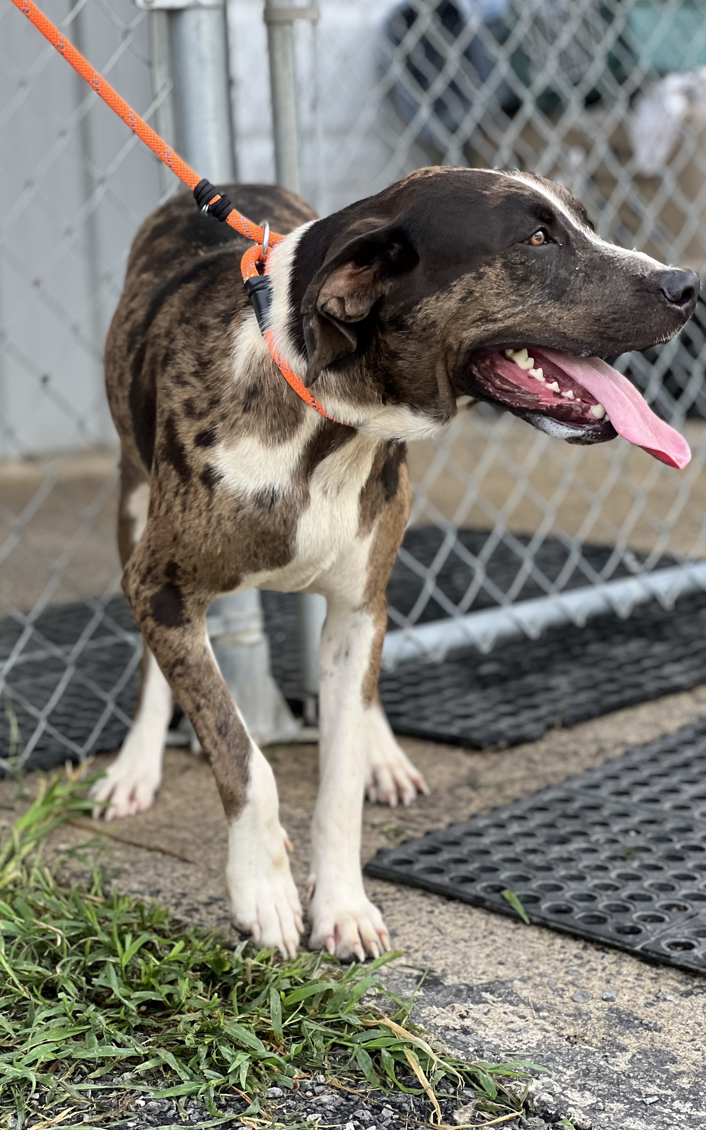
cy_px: 565
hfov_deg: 15.9
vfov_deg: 25.2
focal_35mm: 82
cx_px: 315
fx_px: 2524
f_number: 2.8
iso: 50
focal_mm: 9
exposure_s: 1/121
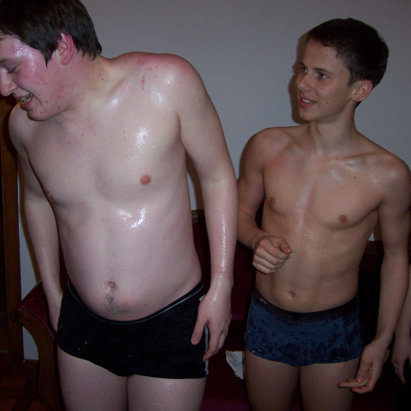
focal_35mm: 43
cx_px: 165
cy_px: 208
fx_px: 578
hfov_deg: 39.0
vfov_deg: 39.2
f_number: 2.8
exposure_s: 1/60
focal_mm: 6.2
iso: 125
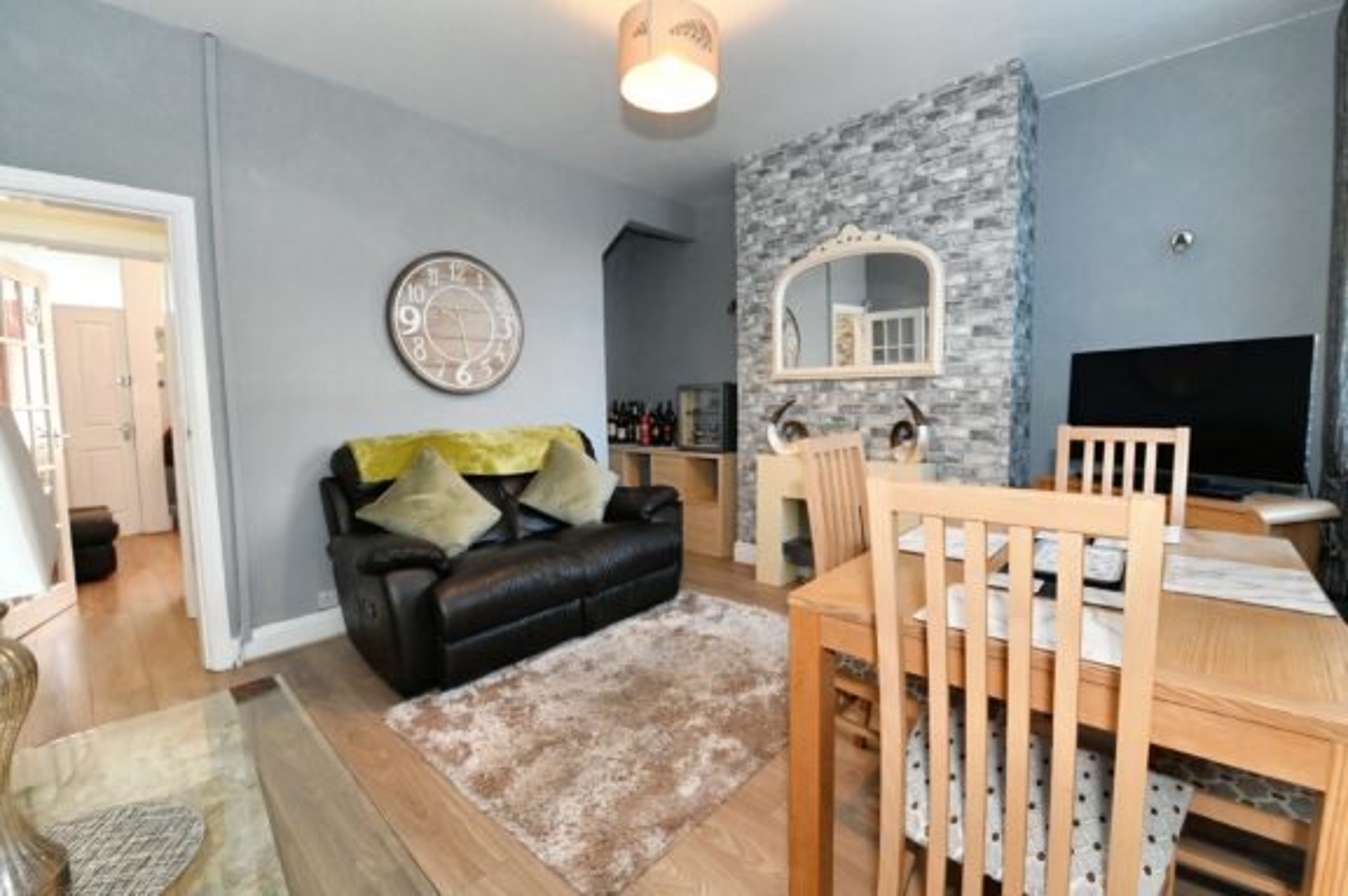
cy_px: 448
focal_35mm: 15
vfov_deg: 77.2
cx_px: 674
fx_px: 561
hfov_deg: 100.4
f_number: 10
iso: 5000
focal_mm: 15
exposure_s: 1/60
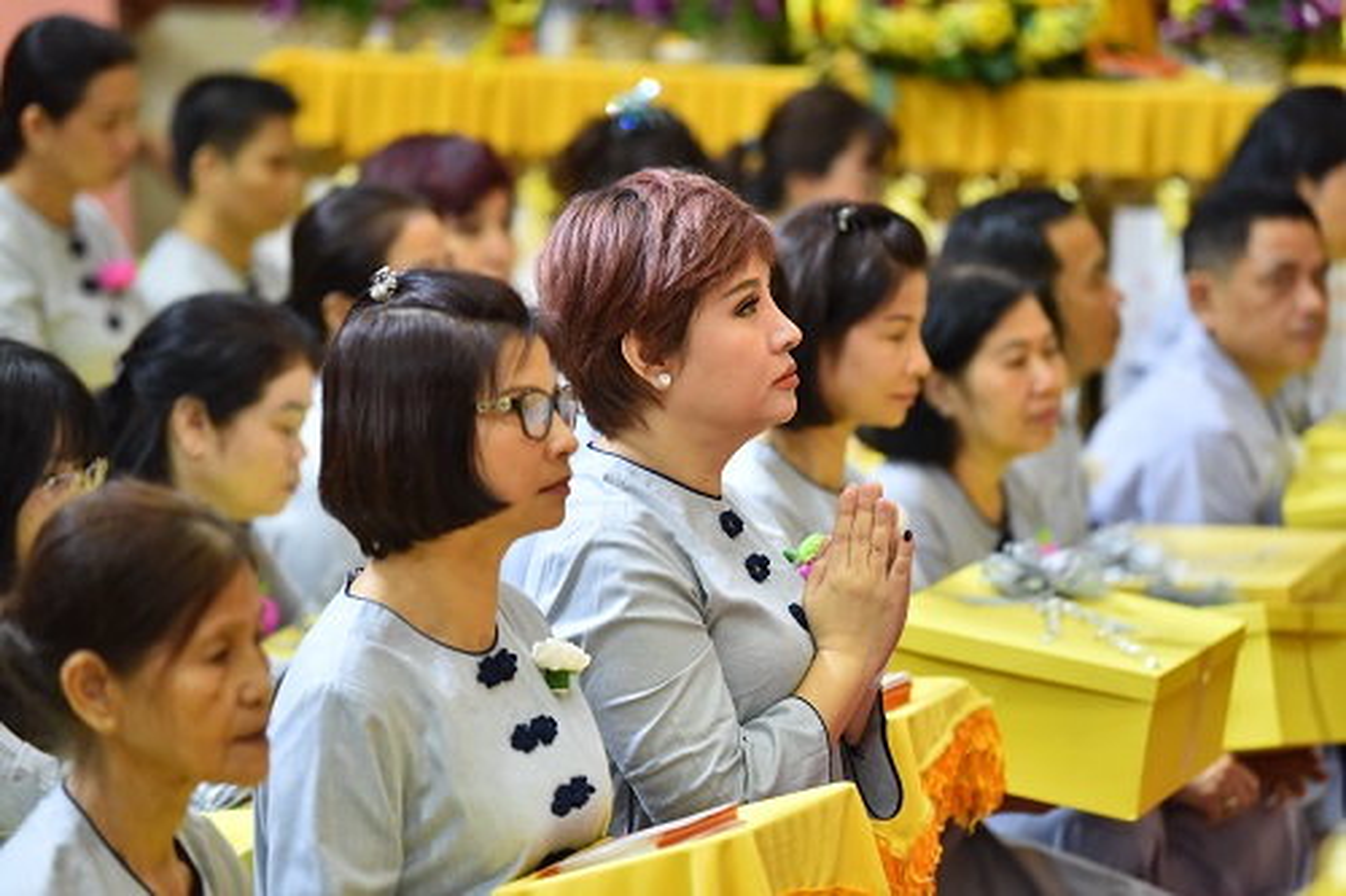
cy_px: 448
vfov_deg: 8.8
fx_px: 5793
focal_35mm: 155
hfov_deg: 13.3
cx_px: 673
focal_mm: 155
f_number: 2.8
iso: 2500
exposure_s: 1/200
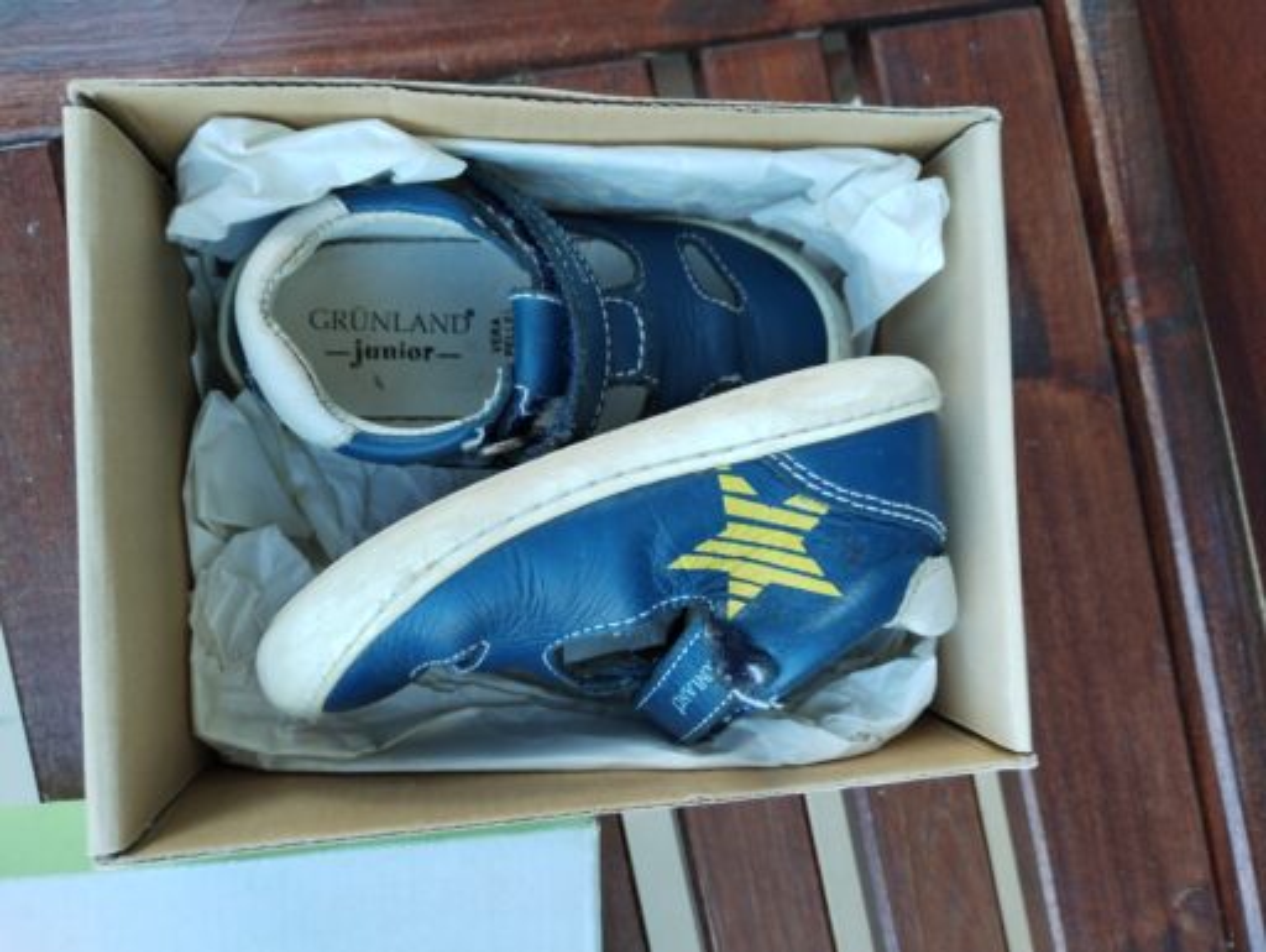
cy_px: 476
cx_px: 633
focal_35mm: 26
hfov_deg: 67.3
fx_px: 952
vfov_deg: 53.1
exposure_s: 1/100
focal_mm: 4.75
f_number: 1.8
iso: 186
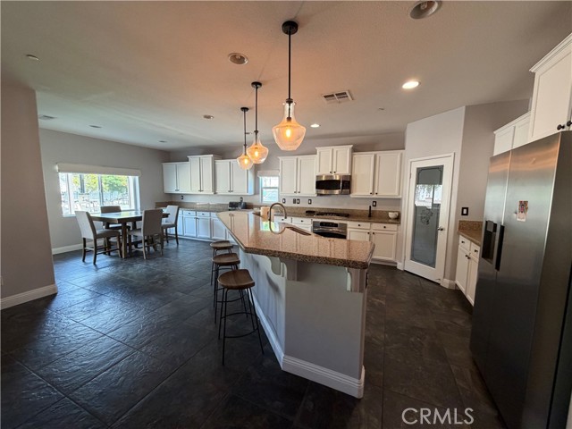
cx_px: 286
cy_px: 214
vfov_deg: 85.7
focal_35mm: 14
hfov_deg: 102.1
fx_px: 231
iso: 250
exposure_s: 1/120
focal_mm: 2.22
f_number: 2.2
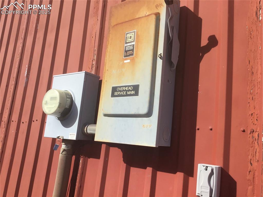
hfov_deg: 58.4
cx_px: 132
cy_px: 98
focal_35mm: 31
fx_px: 235
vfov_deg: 45.4
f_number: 2.4
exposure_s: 1/1456
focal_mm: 3.3
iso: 25
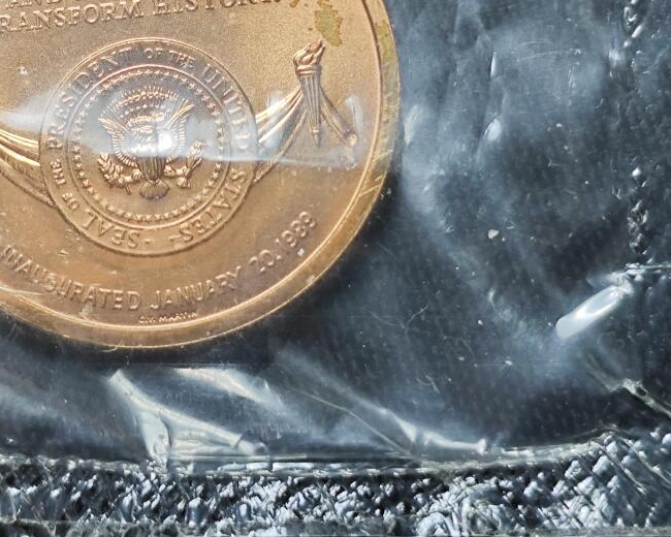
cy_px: 69
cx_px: 226
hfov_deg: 18.6
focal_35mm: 103
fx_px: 2045
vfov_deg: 14.8
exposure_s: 1/100
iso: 64
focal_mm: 5.84
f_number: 1.6
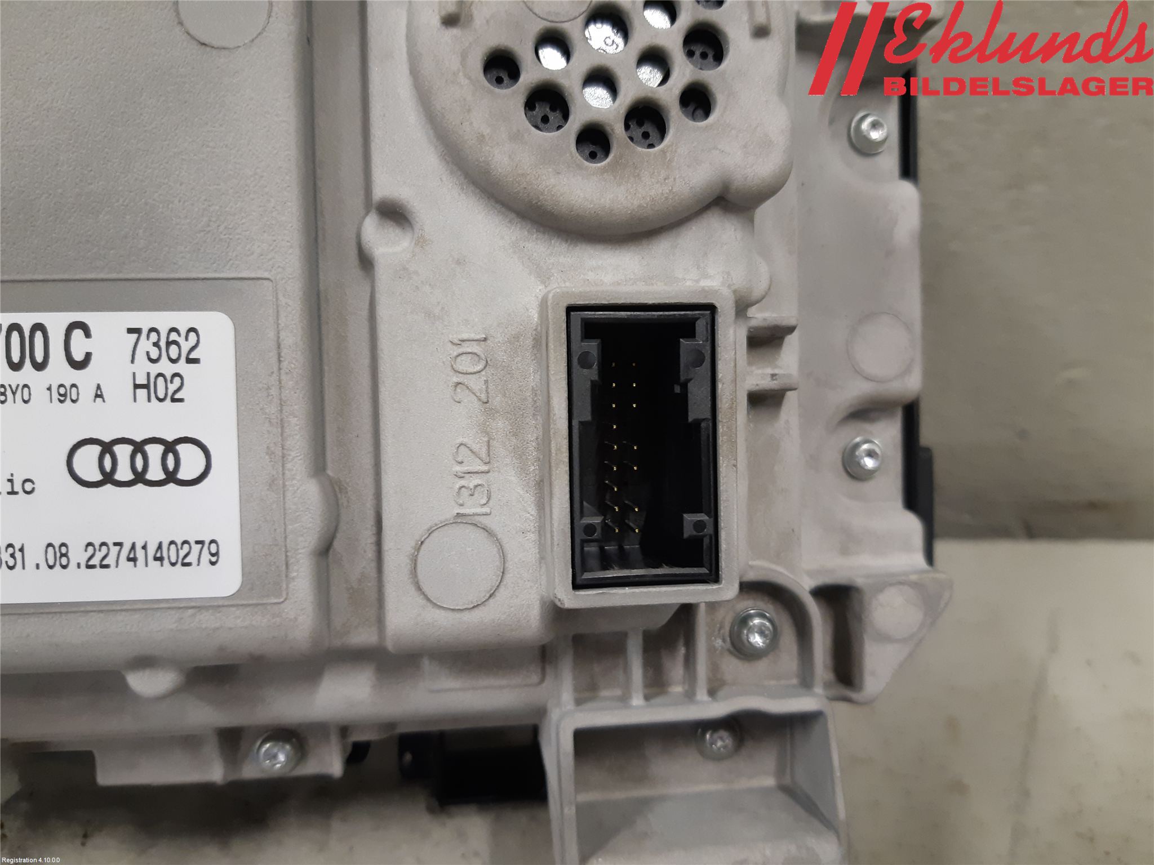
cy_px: 432
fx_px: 867
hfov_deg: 67.3
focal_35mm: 26
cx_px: 577
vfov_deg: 53.1
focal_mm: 3.93
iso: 160
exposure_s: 1/50
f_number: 1.7
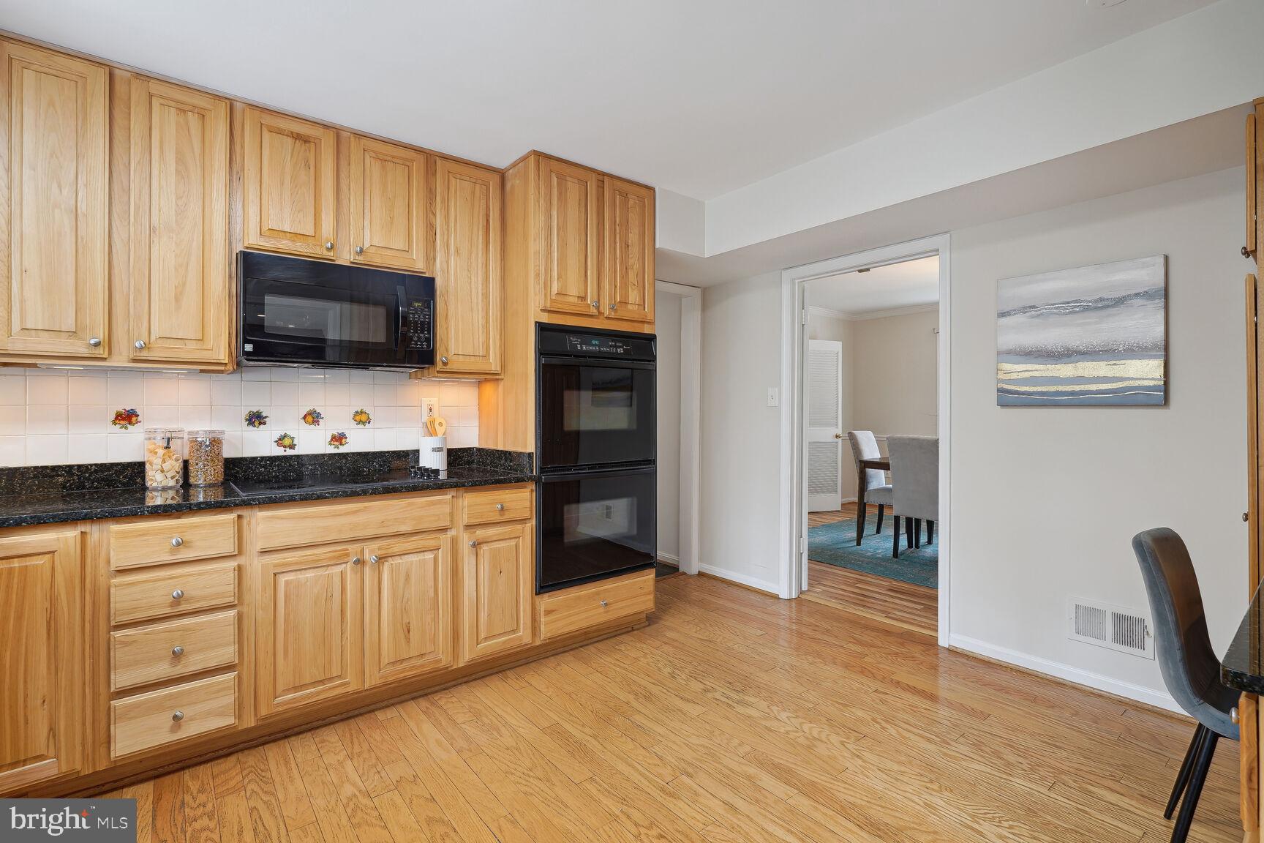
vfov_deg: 70.4
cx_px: 632
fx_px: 597
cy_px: 422
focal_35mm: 17
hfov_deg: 93.3
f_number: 8
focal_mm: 17
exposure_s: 1/3.33
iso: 200
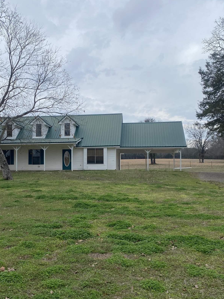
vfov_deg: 48.9
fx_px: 328
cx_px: 80
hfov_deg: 37.4
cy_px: 165
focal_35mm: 38
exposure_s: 1/810
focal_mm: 4.25
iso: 32
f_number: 1.8
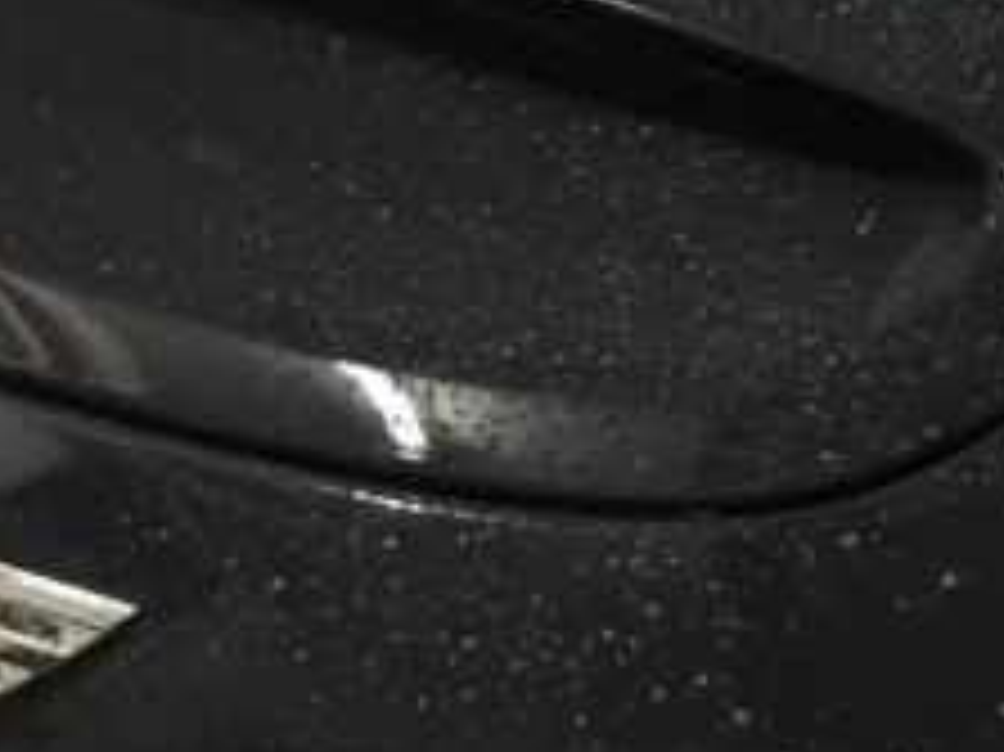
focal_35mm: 104
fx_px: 3015
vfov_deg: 13.6
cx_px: 1751
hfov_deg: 16.2
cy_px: -288
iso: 80
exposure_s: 1/15
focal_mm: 4.15
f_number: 2.2
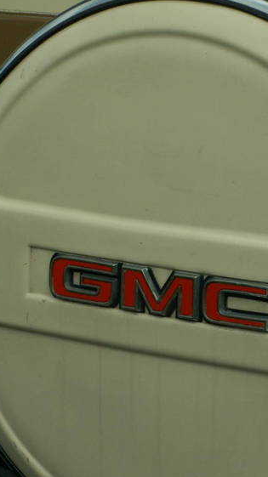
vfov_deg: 11.9
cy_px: 248
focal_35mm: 181
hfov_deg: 6.7
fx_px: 2290
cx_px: 197
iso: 50
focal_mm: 18.85
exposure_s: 1/200
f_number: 8
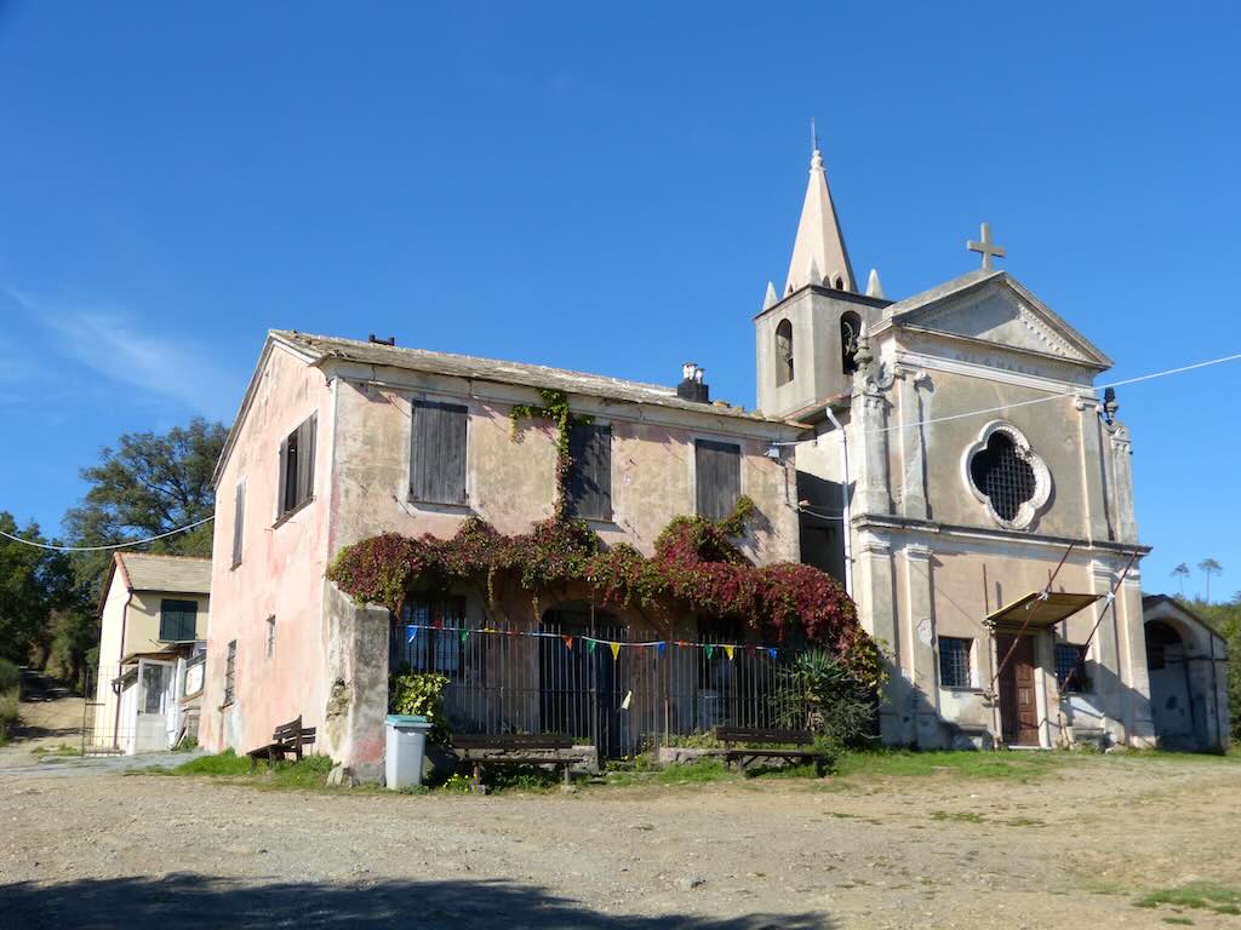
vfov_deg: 36.0
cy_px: 465
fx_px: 1434
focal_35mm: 40
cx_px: 620
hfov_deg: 46.8
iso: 100
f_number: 4
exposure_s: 1/1000
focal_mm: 7.1
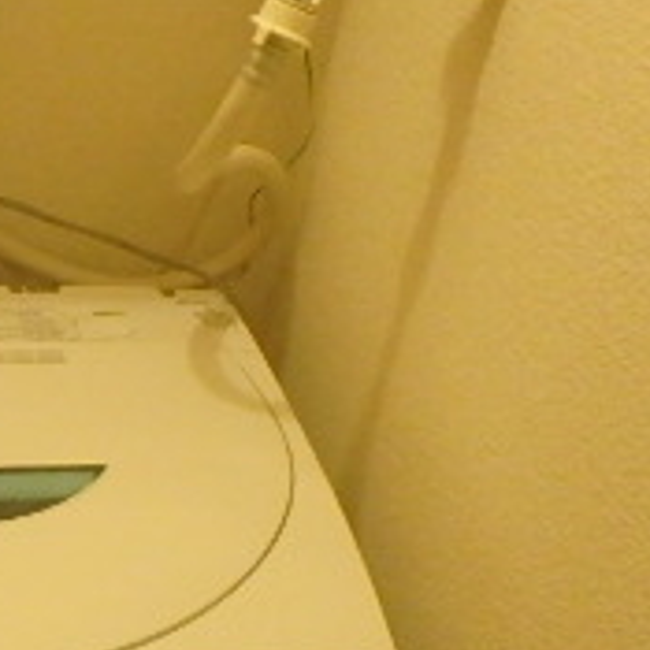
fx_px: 1445
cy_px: 695
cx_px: -175
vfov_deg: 23.9
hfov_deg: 22.8
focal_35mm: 68
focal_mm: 3.7
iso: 800
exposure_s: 1/30
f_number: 3.5
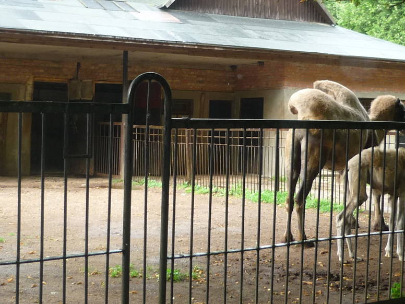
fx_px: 796
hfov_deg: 28.6
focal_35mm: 68
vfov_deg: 21.5
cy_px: 85
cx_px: 200
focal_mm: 5.5
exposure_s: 1/30
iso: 160
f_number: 2.8
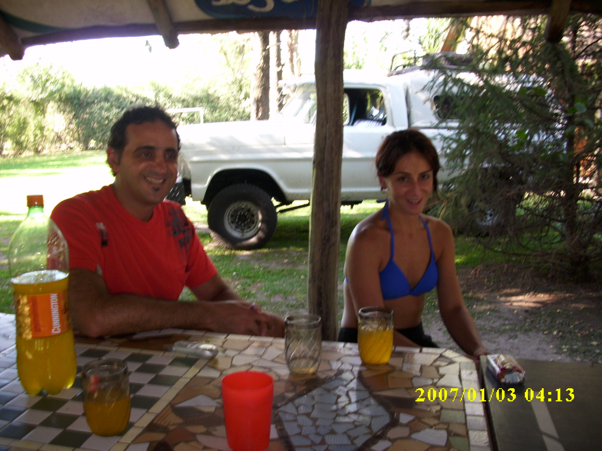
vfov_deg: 45.4
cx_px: 301
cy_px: 226
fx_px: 539
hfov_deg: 58.4
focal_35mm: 31
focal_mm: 6.2
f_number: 2.8
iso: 50
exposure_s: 1/30
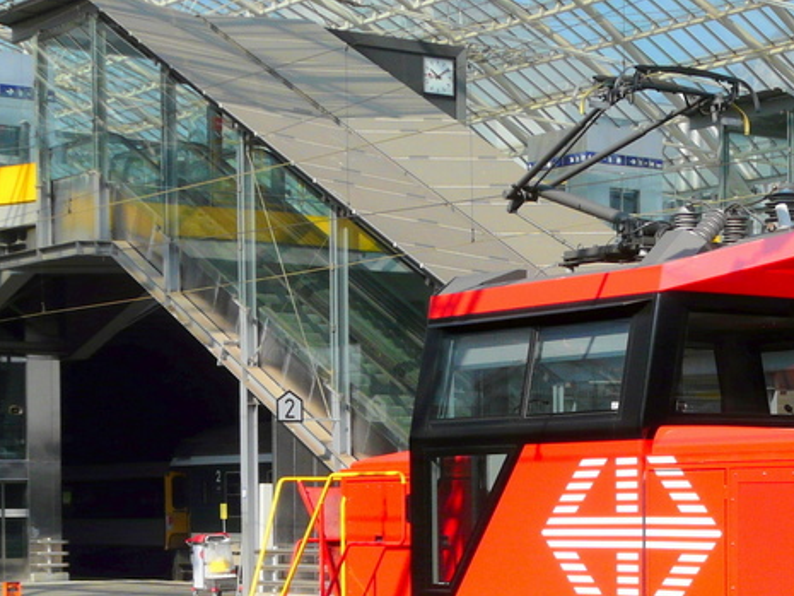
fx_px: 2317
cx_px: 785
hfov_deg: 18.9
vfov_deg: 14.5
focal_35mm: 101
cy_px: 533
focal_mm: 7.7
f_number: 5.6
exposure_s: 1/400
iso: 100
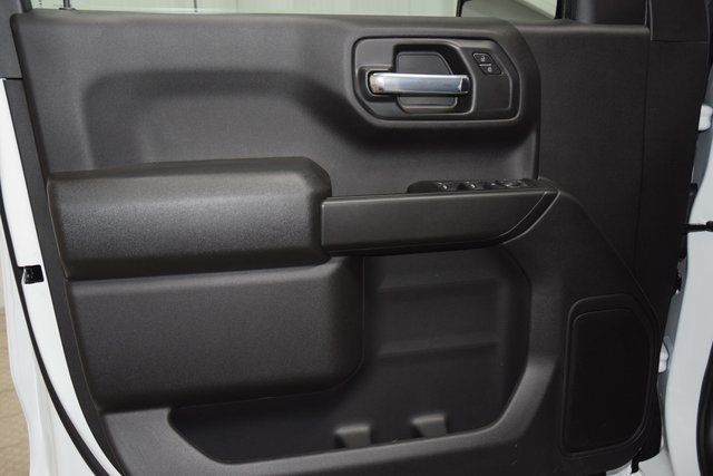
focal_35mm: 36
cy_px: 238
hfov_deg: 53.1
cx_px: 356
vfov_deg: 36.9
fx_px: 713
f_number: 3.8
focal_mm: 24
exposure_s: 1/125
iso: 1600
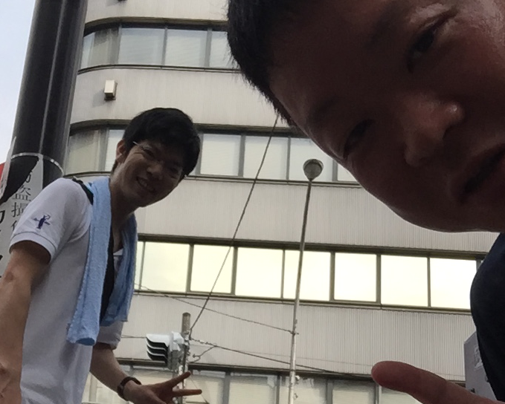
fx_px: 852
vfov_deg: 26.2
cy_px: 327
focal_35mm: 57
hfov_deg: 32.8
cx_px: 177
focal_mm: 2.65
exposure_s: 1/545
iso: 32
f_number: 2.2
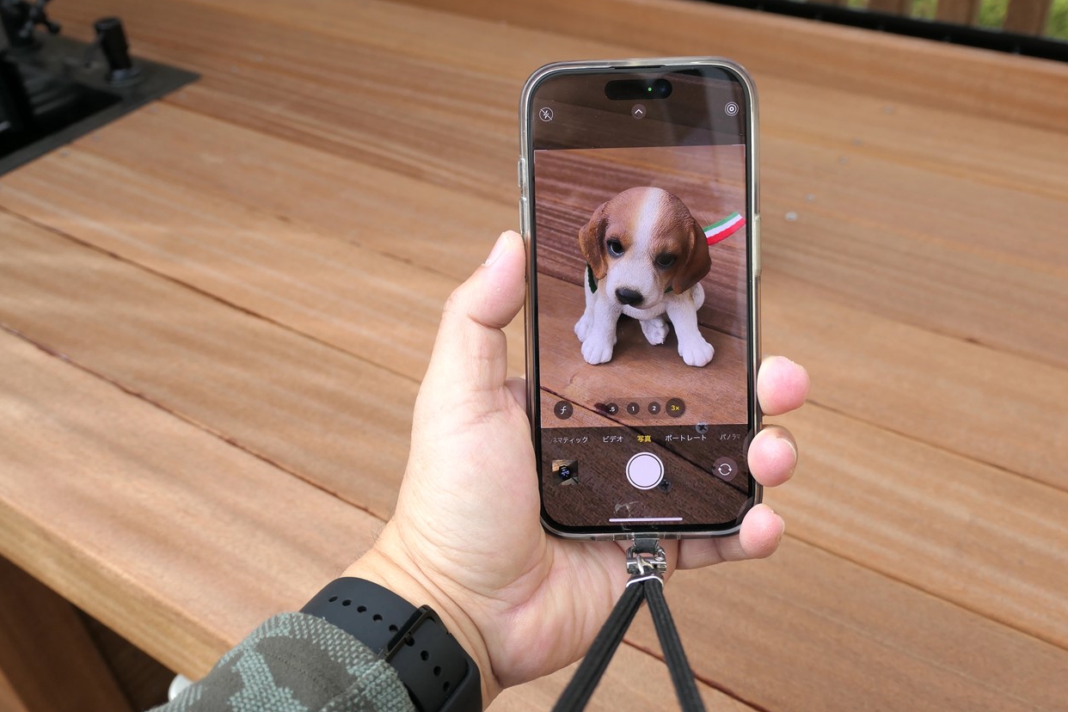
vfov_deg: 38.9
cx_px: 547
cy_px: 359
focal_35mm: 34
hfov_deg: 55.8
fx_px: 1009
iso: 200
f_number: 3.6
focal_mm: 12
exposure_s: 1/400
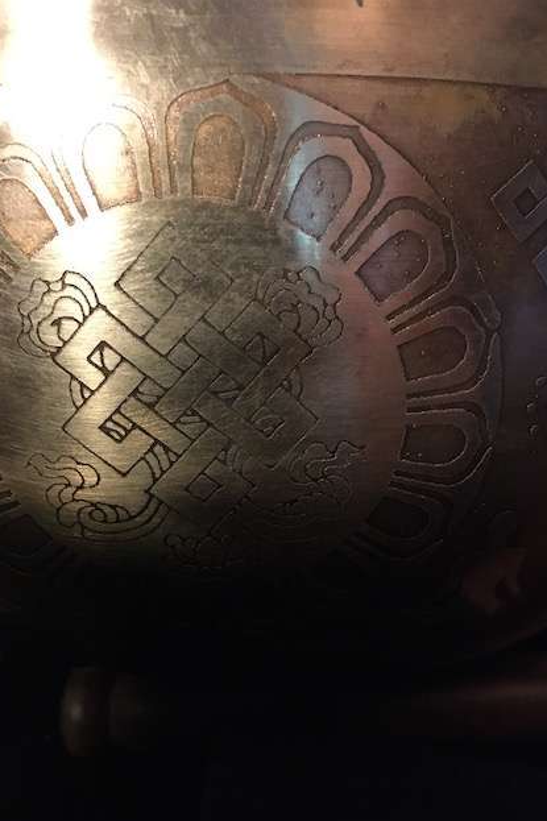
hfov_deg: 42.2
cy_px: 419
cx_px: 306
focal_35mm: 31
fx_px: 707
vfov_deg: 60.3
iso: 320
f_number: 2.2
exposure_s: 1/17
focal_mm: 4.15
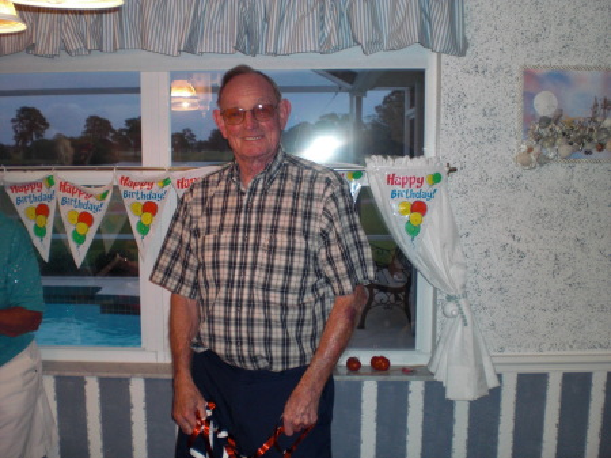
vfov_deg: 37.7
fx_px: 670
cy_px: 229
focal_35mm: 38
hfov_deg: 49.0
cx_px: 306
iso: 200
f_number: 3.1
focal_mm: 6.3
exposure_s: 1/60
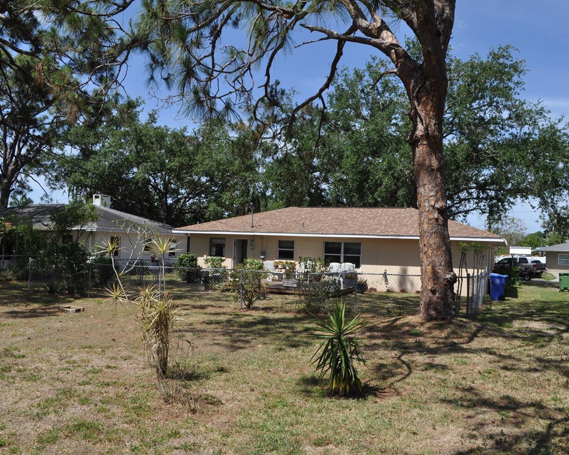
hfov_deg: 57.1
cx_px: 300
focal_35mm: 31
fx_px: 522
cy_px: 228
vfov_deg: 47.1
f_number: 10
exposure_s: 1/400
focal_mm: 18
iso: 200
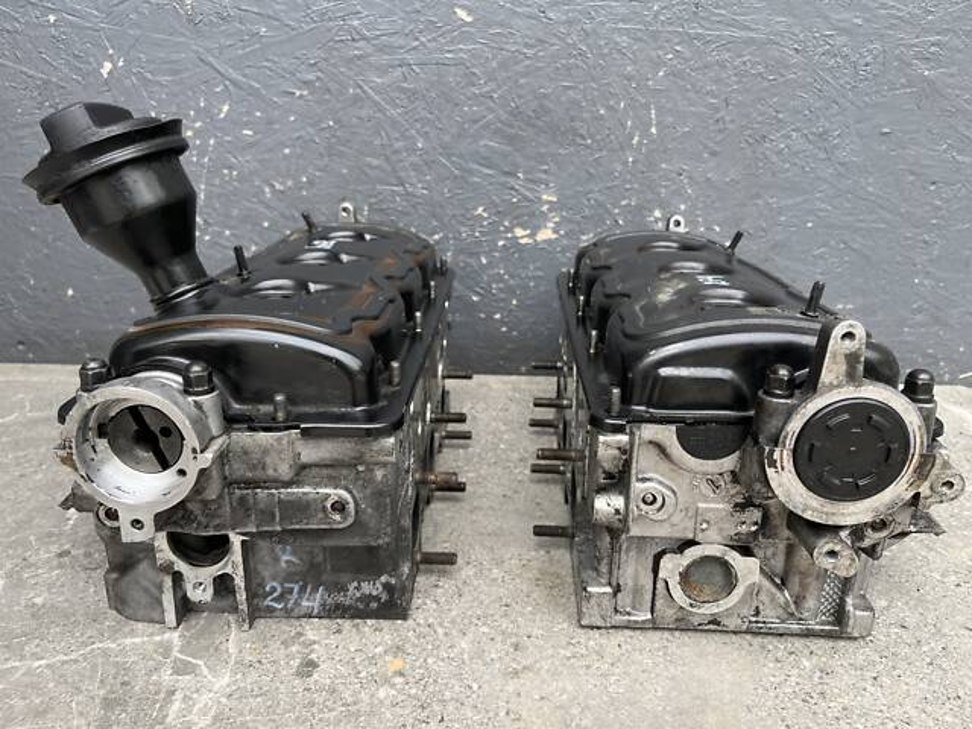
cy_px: 364
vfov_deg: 53.1
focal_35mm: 26
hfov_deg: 67.3
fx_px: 730
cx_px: 486
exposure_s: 1/314
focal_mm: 5.1
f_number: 1.6
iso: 50
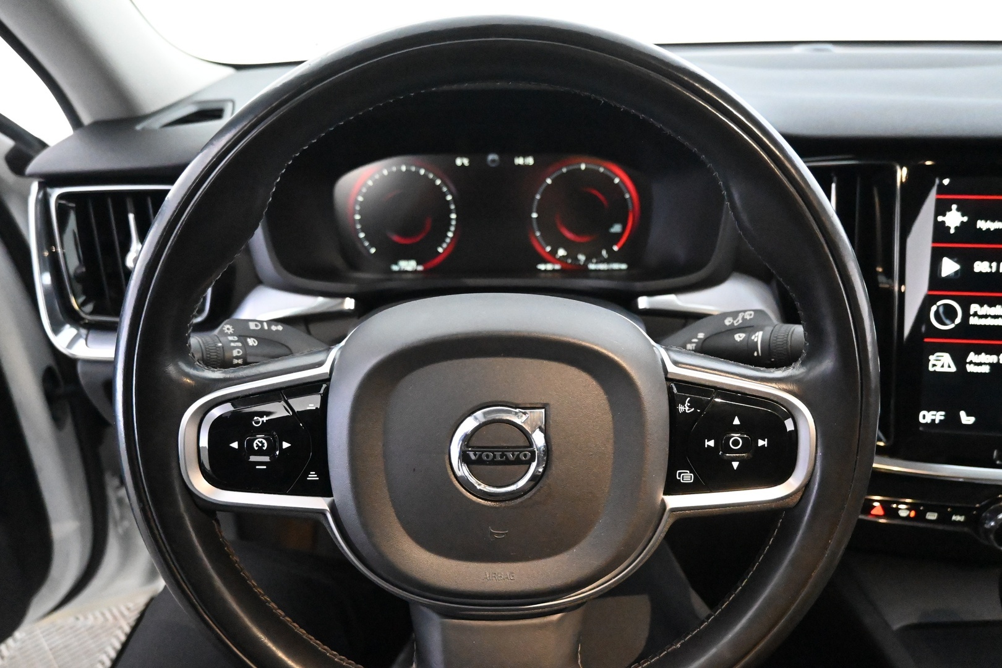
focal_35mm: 26
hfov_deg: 70.4
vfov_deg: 50.4
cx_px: 501
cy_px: 334
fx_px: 710
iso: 12800
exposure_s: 1/50
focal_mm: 17
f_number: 3.5
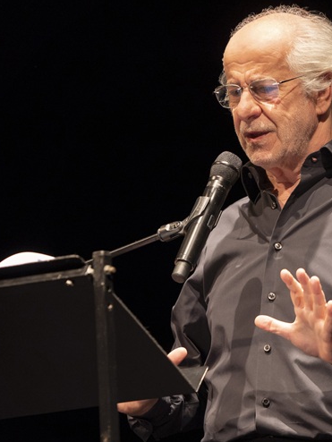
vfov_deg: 5.7
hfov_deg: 4.3
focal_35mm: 350
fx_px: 4472
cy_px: 236
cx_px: 207
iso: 1600
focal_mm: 200
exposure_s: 1/100
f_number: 4
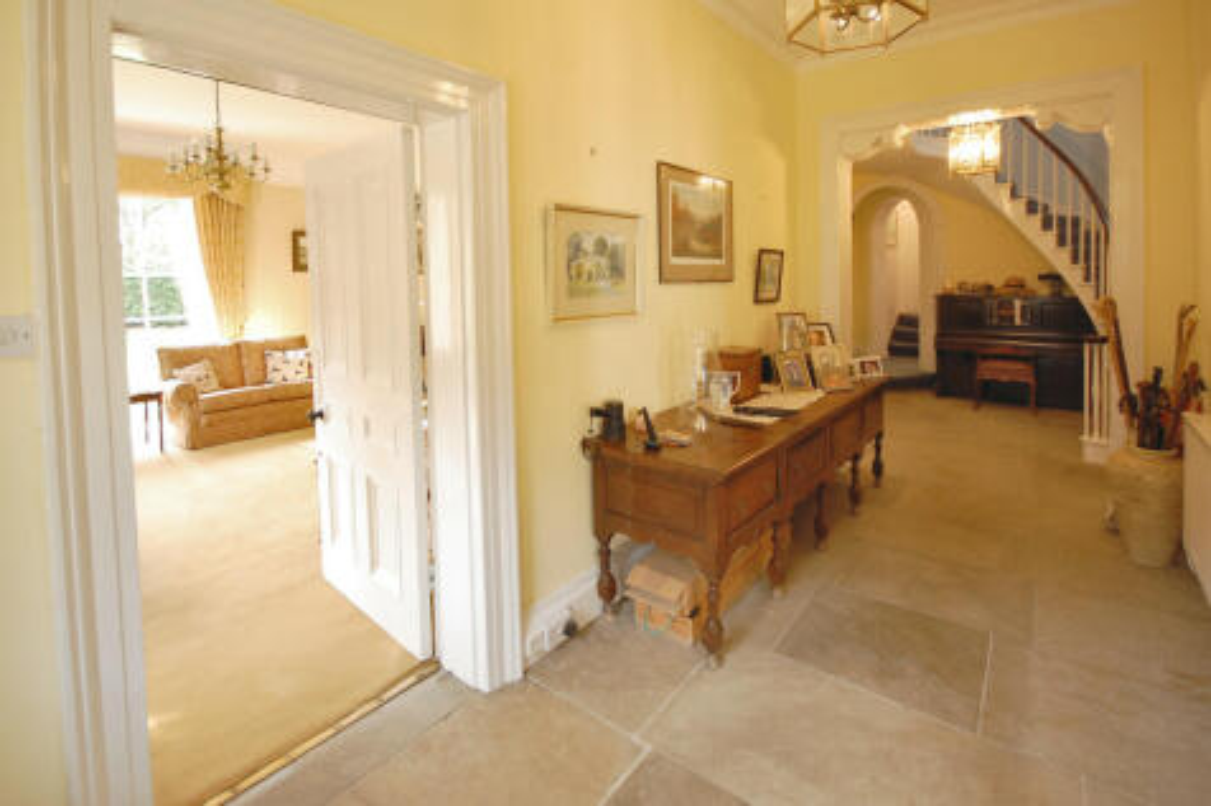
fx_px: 504
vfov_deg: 77.3
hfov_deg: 100.4
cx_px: 606
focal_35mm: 15
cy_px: 403
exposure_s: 1/15
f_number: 4
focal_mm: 10
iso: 200
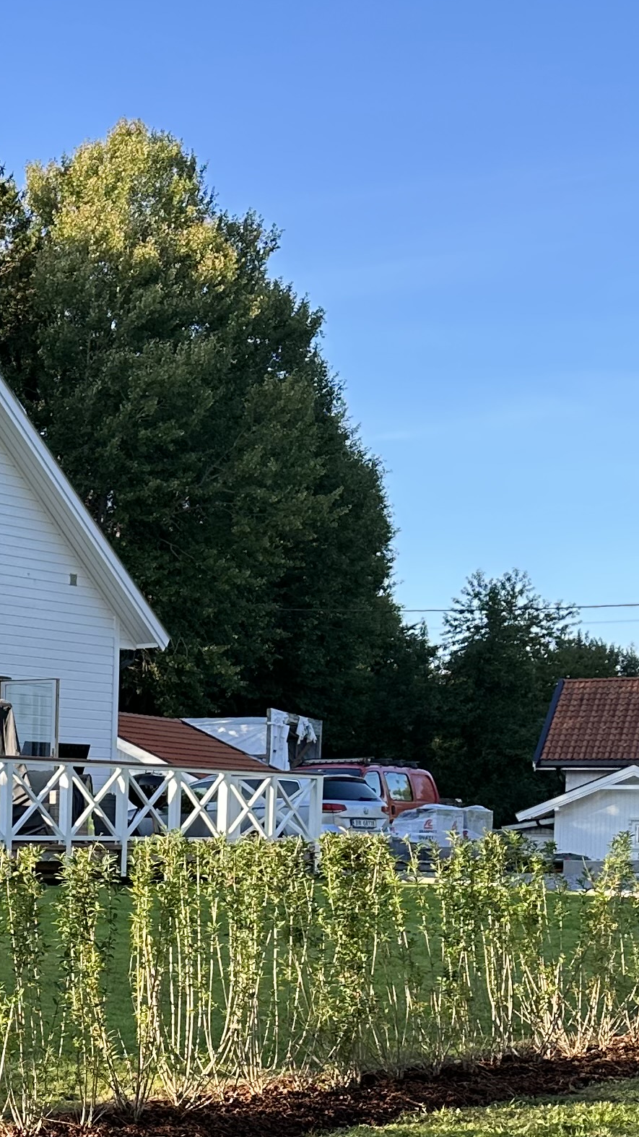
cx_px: -387
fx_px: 2019
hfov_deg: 16.1
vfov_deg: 30.7
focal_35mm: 67
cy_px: 891
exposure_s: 1/962
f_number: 1.78
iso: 80
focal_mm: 6.86
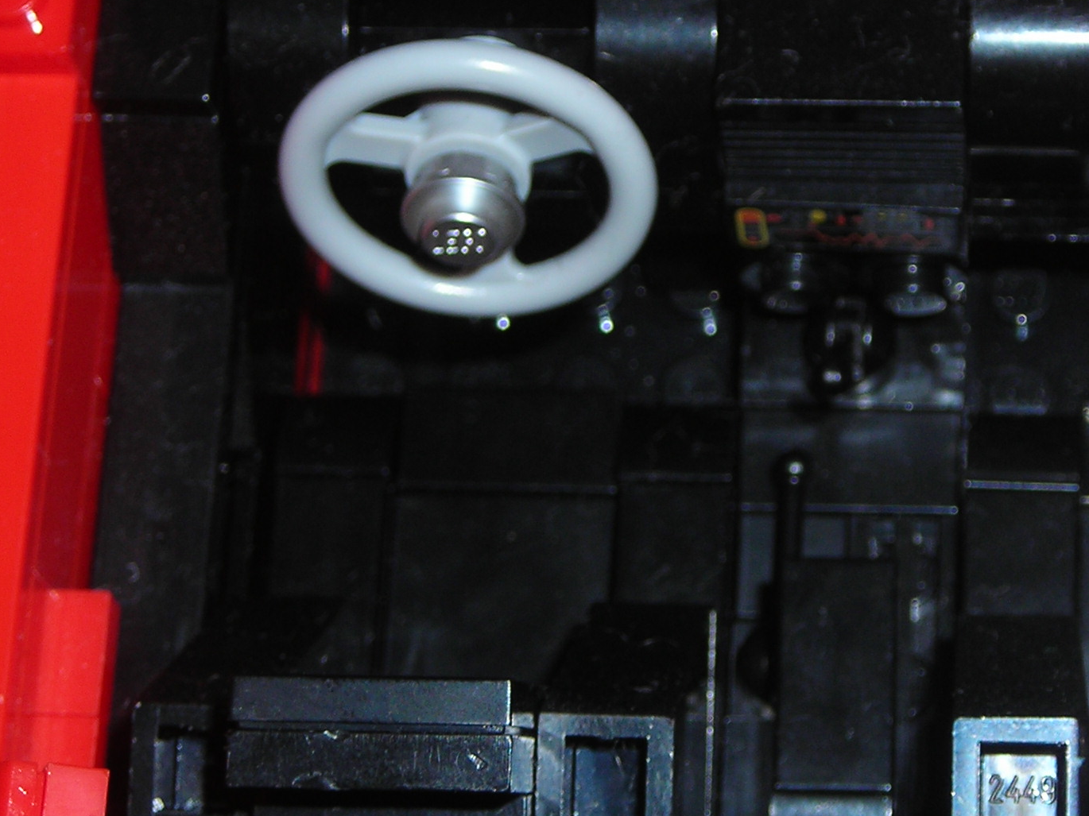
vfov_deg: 12.0
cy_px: 347
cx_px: 785
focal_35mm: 123
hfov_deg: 16.0
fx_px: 3869
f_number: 7.7
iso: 50
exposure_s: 1/60.1
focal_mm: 10.8
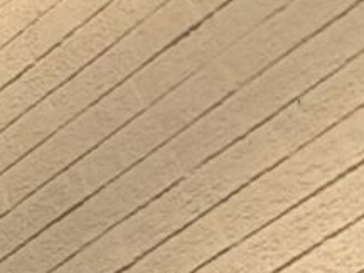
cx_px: -590
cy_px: 689
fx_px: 1619
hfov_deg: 10.5
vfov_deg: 8.6
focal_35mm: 154
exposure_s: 1/30
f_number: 1.6
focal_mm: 5.96
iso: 800
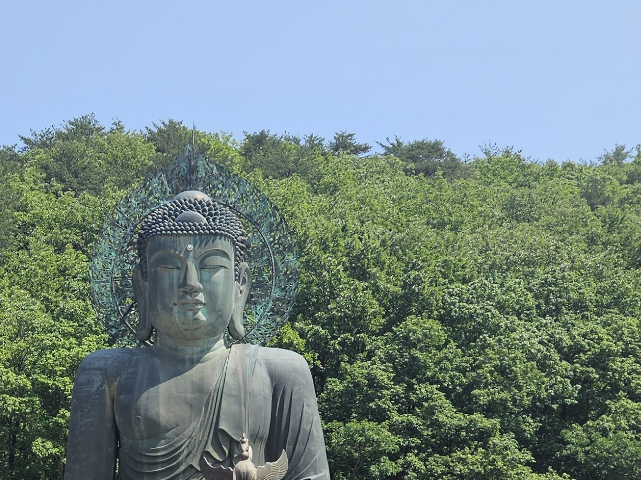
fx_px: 1389
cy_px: 517
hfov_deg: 25.7
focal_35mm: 75
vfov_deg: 18.9
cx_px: 154
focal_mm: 5.4
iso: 25
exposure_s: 1/1228
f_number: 1.8
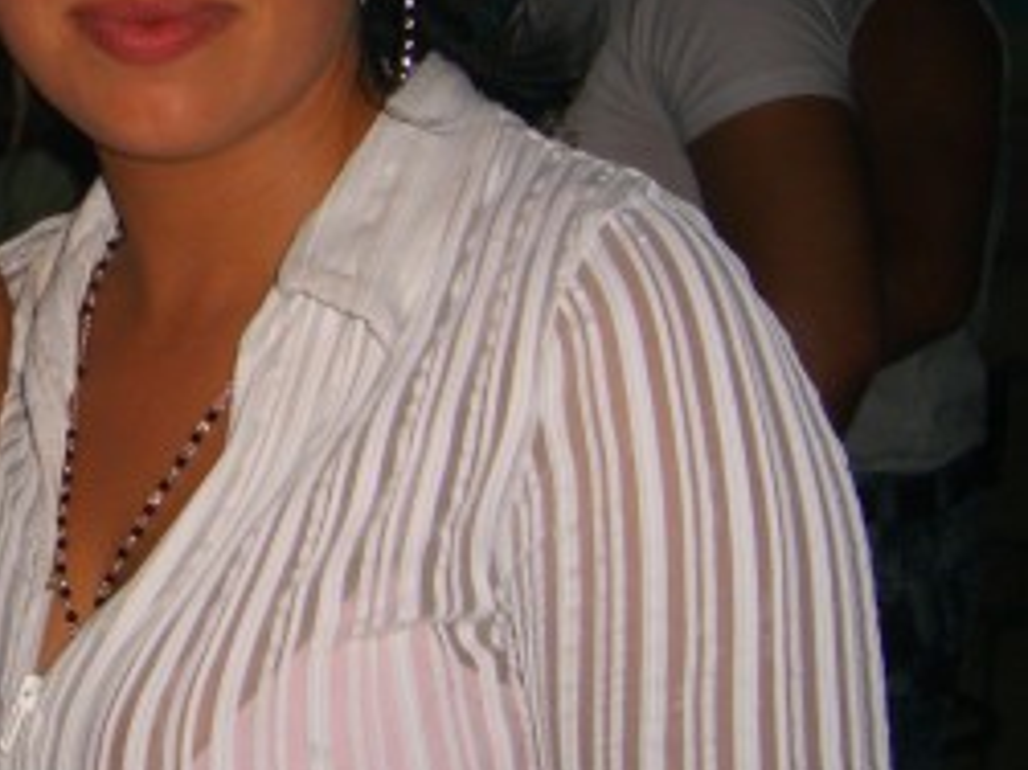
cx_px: -86
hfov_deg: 20.6
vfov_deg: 16.1
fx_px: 2701
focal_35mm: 91
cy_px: 147
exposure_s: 1/60
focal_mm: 7.9
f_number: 2.8
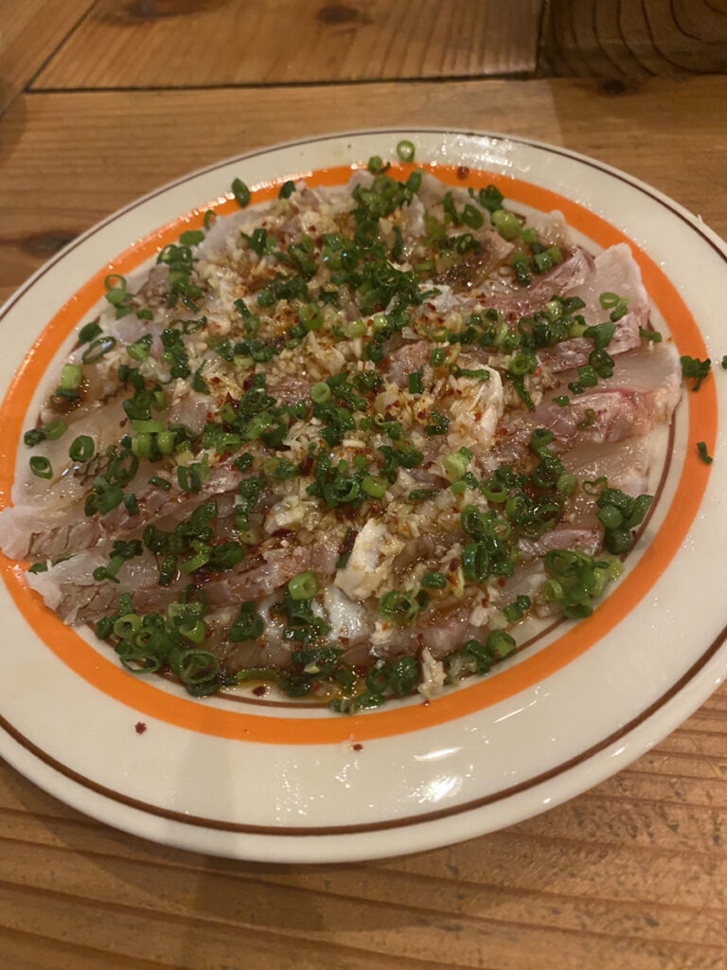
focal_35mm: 26
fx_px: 728
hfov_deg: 53.1
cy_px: 485
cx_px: 364
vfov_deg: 67.3
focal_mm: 4.25
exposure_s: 1/30
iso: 640
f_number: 1.8
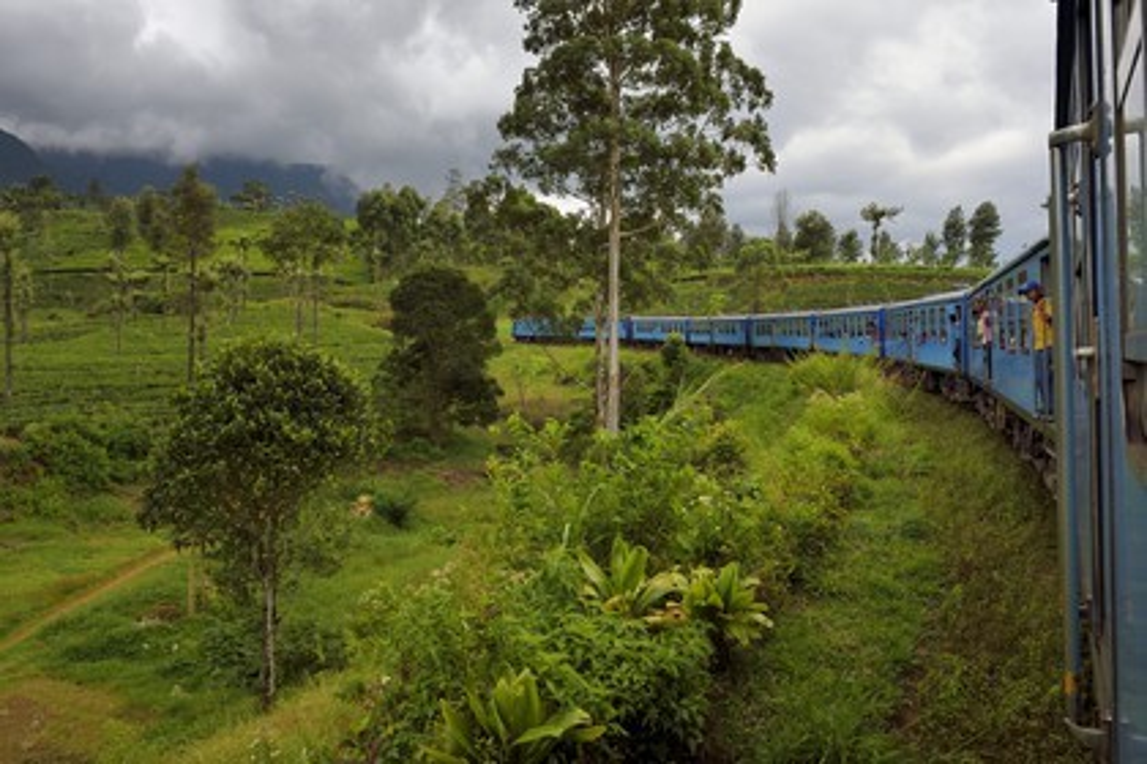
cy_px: 382
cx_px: 574
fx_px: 860
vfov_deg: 47.9
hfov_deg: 67.4
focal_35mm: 27
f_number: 11
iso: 800
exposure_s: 1/1250
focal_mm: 27
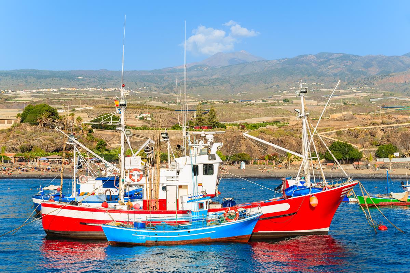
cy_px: 136
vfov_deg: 26.0
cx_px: 205
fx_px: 592
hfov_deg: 38.2
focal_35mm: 52
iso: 100
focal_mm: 52
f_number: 8
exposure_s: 1/250
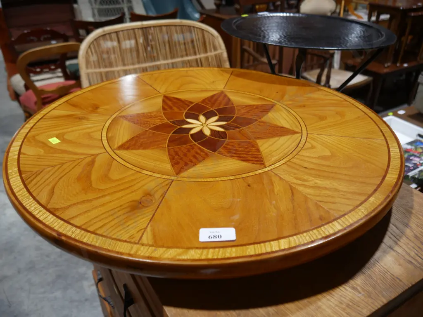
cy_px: 158
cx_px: 212
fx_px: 342
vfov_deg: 49.8
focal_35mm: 28
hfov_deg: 63.4
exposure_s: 1/60
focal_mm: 14
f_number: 3.5
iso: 200
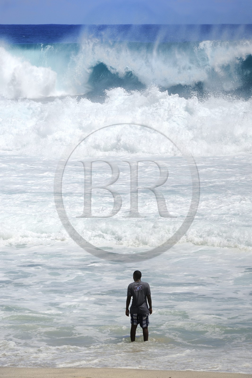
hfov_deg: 7.4
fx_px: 1943
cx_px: 126
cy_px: 189
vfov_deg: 11.1
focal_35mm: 185
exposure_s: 1/400
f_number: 16
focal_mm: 185
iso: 200
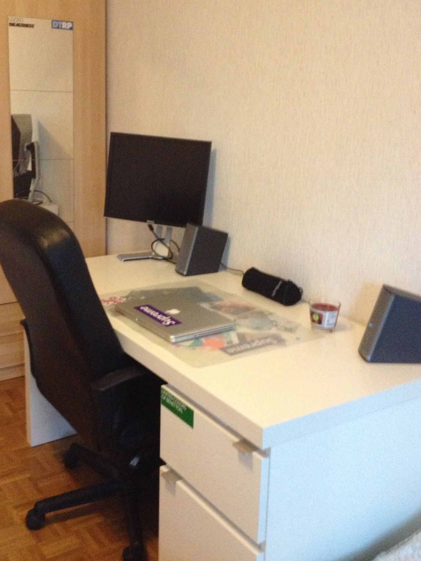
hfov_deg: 32.0
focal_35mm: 45
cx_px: 157
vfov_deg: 42.0
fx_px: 730
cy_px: 257
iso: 500
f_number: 2.4
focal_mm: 4.28
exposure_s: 1/15
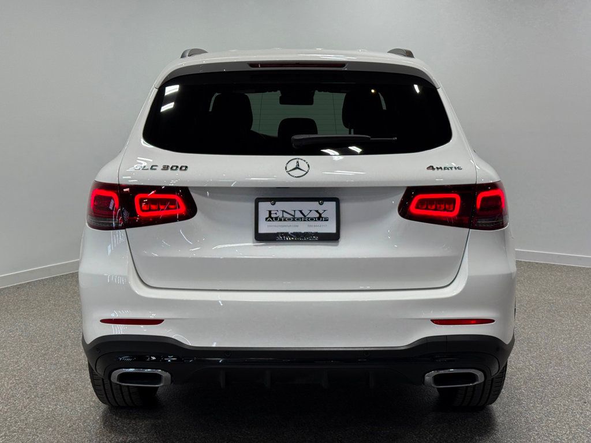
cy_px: 222
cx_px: 296
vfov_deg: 30.3
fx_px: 820
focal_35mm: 48
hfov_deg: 39.7
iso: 64
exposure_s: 1/460
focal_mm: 6.76
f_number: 1.78
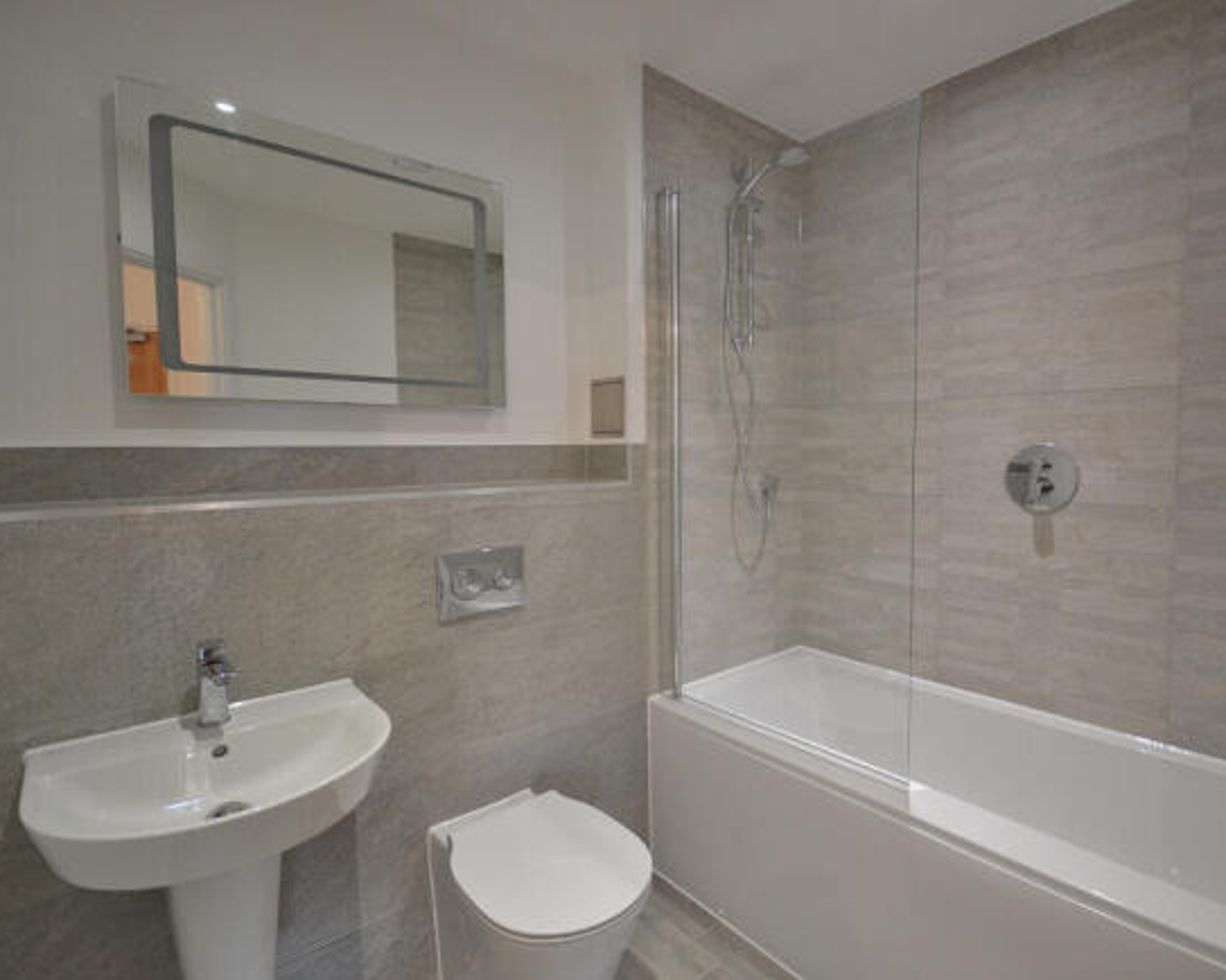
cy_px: 489
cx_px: 692
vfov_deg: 76.9
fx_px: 617
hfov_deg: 89.2
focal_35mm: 17
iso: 800
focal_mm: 10
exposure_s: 1/60
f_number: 4
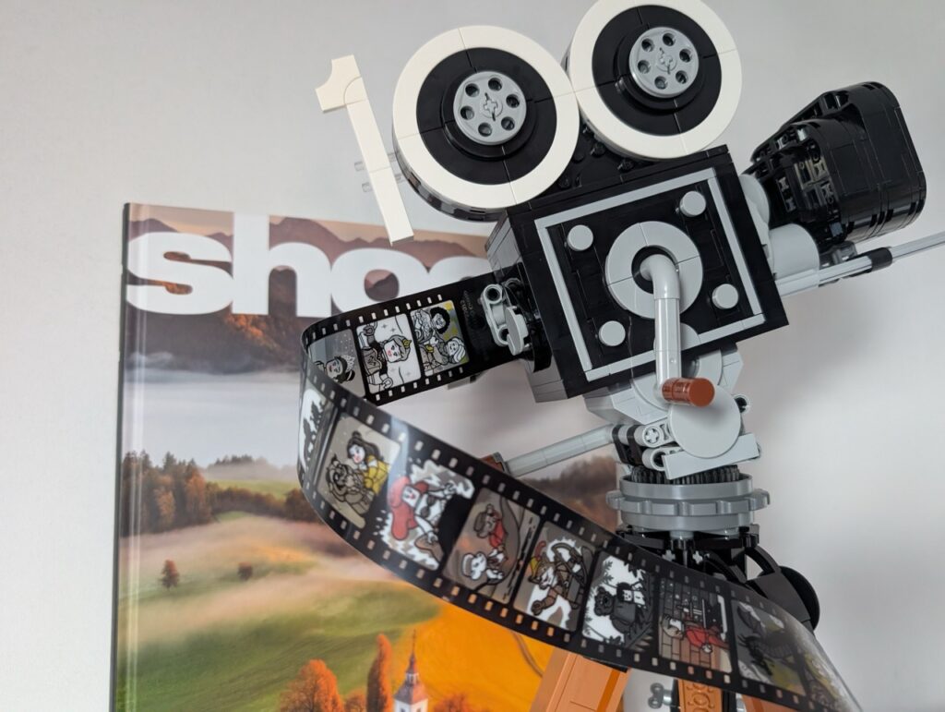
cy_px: 356
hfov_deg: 71.5
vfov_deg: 56.9
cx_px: 472
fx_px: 656
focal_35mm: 24
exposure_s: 1/117
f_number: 1.68
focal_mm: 6.9
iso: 1225
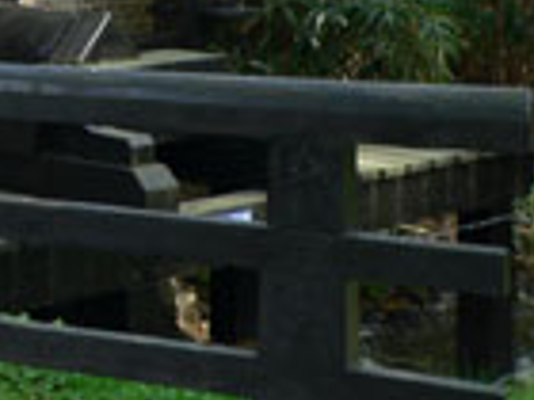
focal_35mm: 116
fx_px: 1789
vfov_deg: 12.2
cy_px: -198
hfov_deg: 15.4
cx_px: -309
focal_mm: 6
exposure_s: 1/100
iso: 80
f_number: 2.8
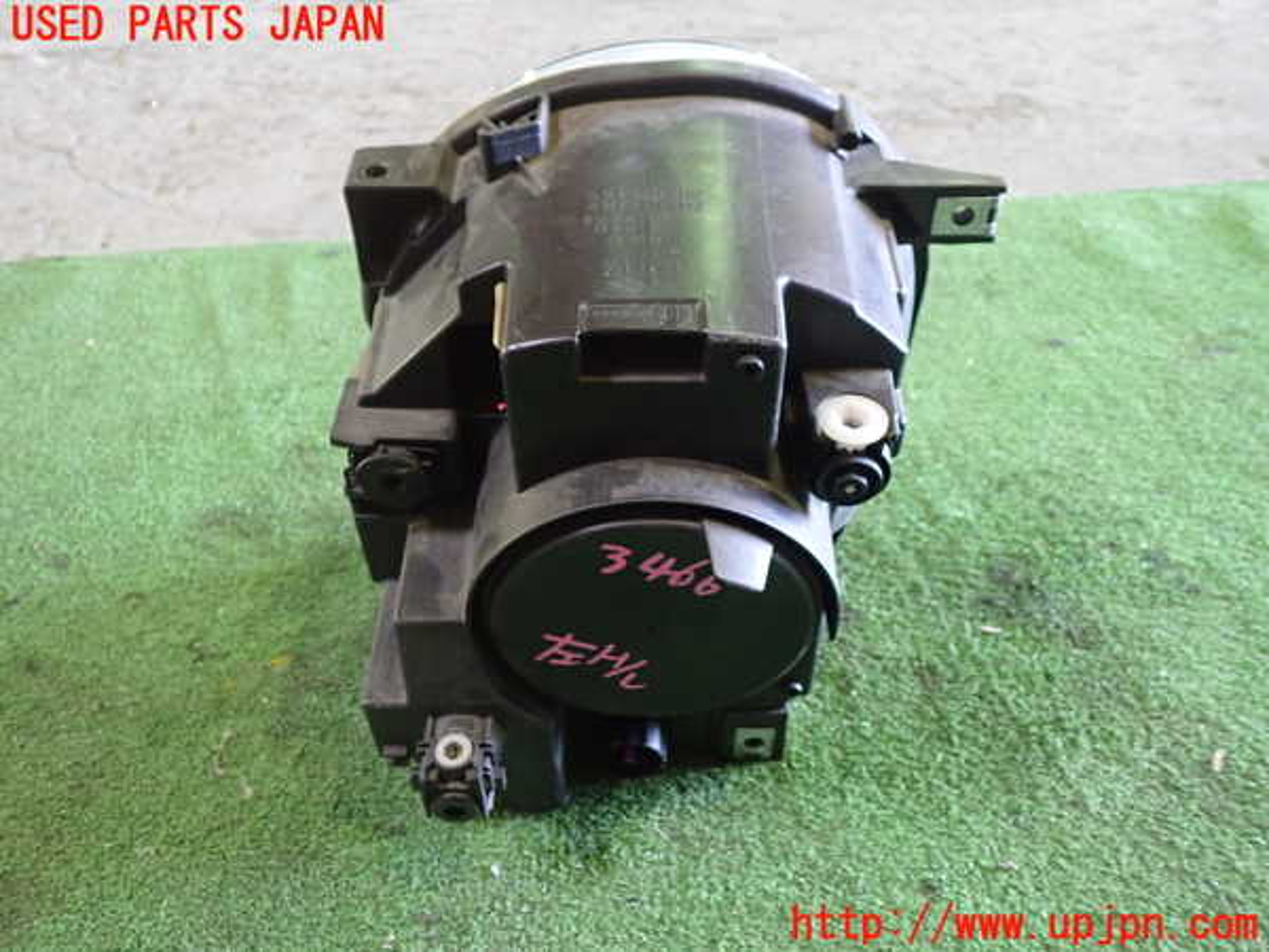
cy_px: 476
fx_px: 1100
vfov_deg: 46.8
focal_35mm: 30
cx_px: 634
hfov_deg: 60.0
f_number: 2.3
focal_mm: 5.4
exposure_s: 1/25
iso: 800
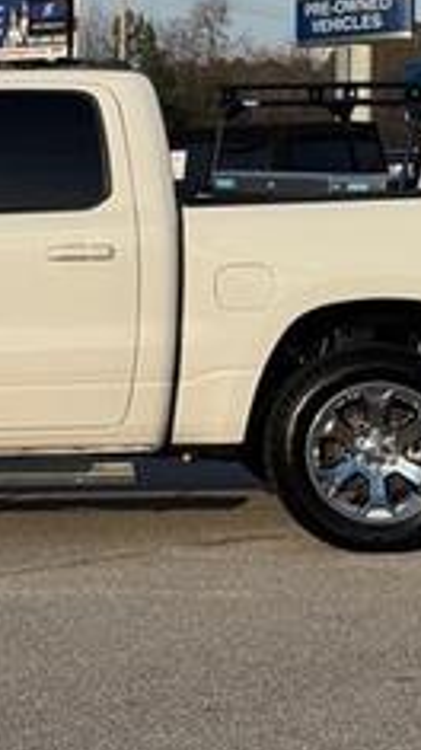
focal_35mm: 112
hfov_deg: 10.6
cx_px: -67
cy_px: 303
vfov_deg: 19.1
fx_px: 2225
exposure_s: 1/6410
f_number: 1.78
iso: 64
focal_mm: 6.76
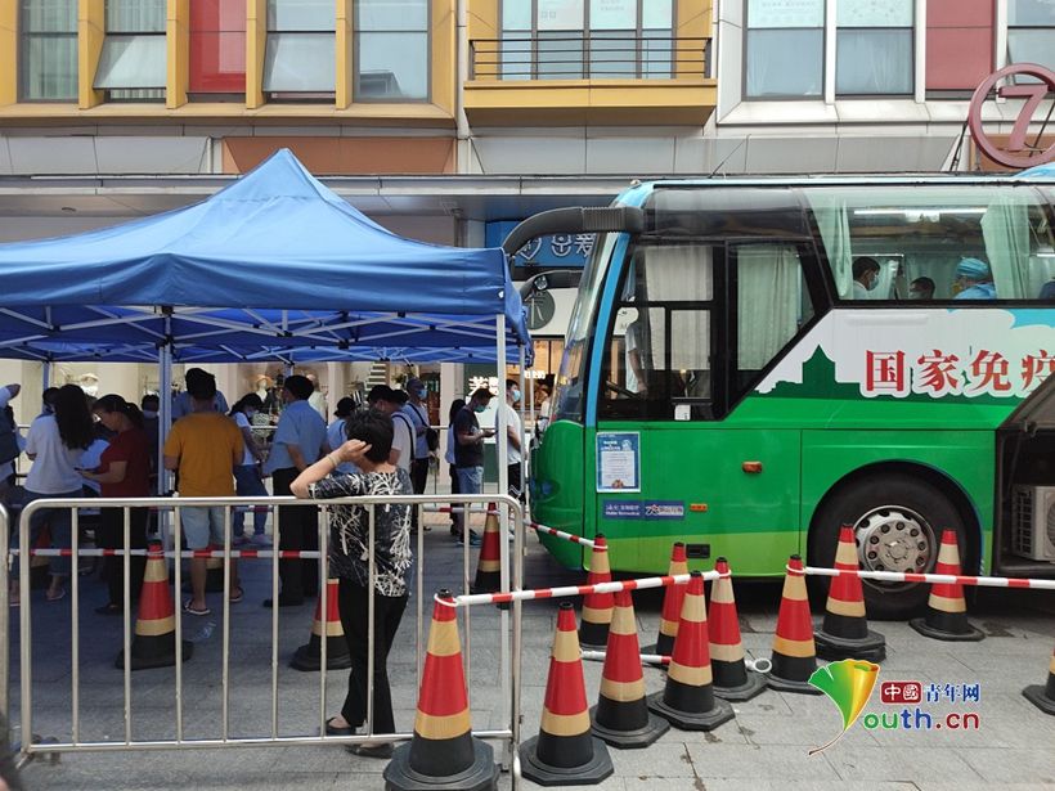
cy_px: 396
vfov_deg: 54.9
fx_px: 762
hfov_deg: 69.4
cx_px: 528
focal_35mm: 25
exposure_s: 1/50
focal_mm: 5.96
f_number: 1.75
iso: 71
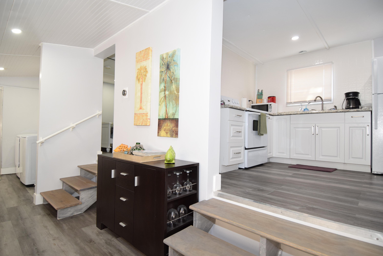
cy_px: 128
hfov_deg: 90.0
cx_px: 192
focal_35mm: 18
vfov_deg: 67.5
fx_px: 192
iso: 800
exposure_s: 1/100
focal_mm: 12
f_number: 5
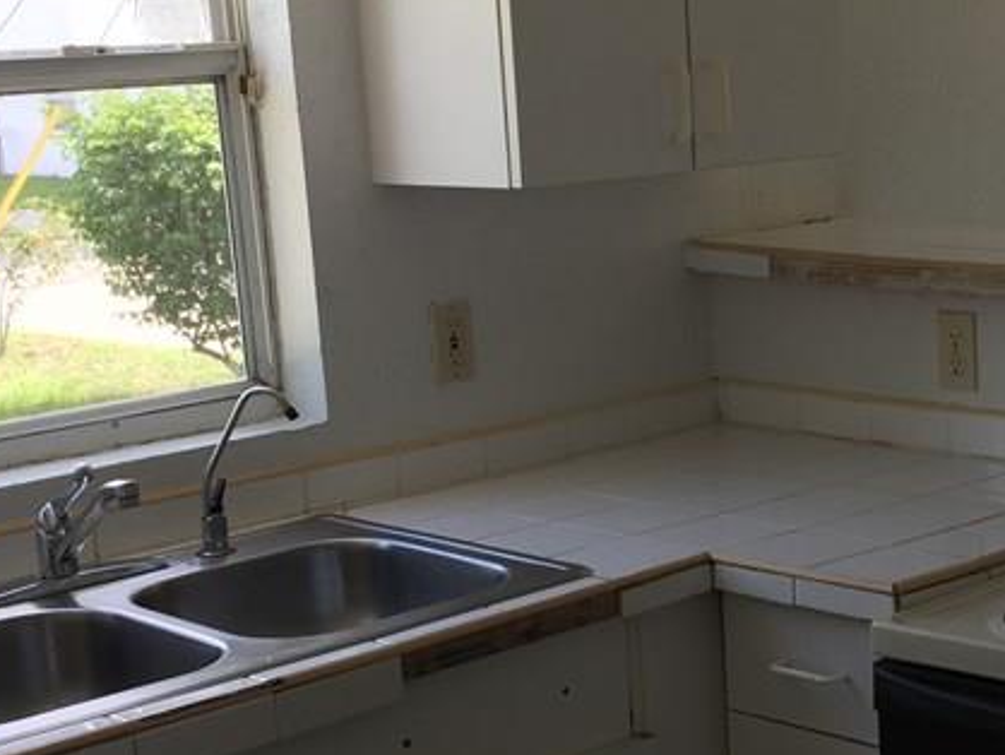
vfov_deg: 20.7
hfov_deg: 27.0
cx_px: 777
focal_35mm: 71
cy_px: 517
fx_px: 2063
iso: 32
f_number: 2.2
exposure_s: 1/127
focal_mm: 4.15
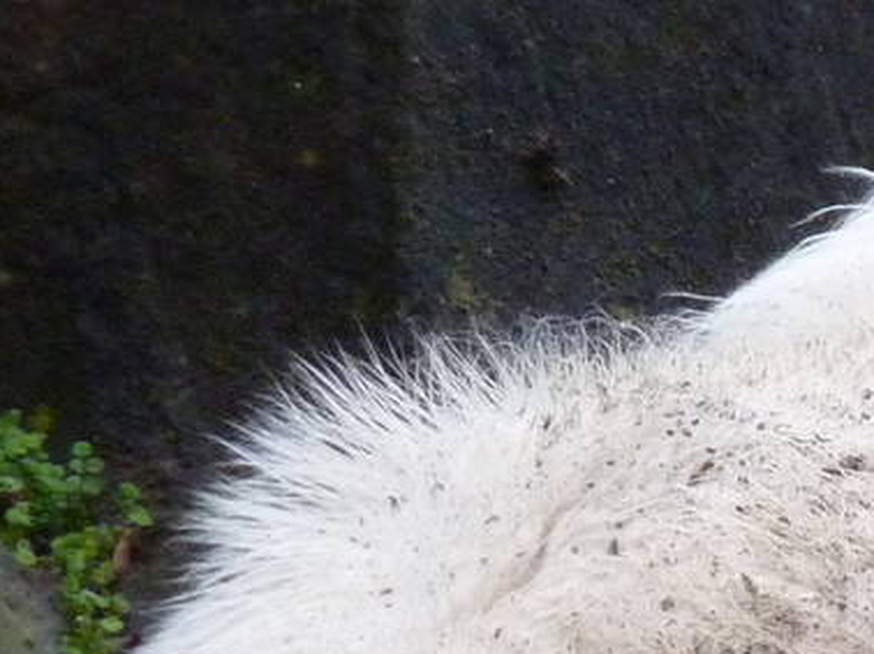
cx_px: 1251
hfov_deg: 2.1
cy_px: 370
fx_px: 24046
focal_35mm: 953
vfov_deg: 1.6
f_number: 4.6
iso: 400
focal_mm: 37
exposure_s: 1/125
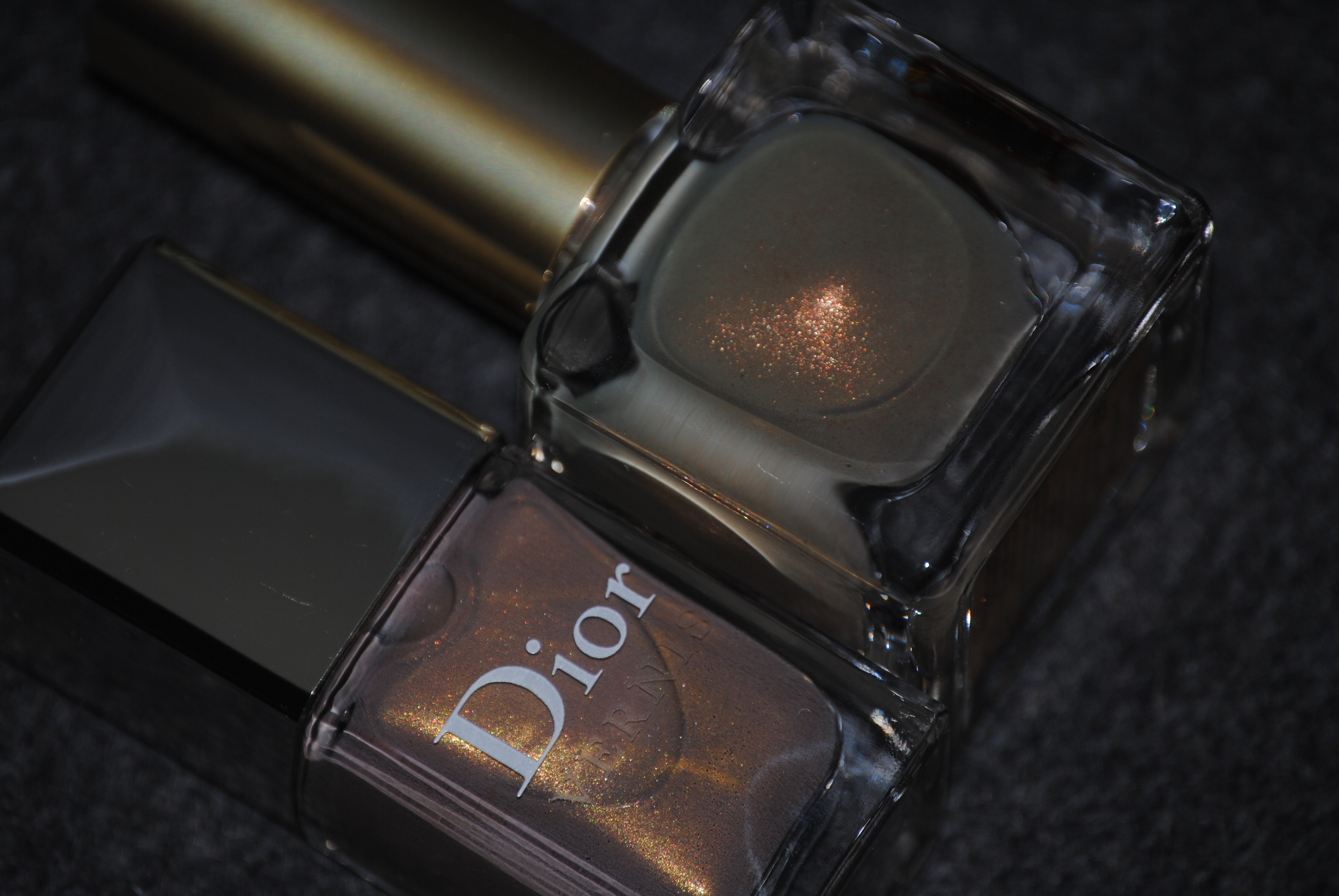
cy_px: 448
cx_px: 670
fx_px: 11172
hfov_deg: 6.9
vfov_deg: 4.6
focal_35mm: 300
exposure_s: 1/125
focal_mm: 200
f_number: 5.6
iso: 100
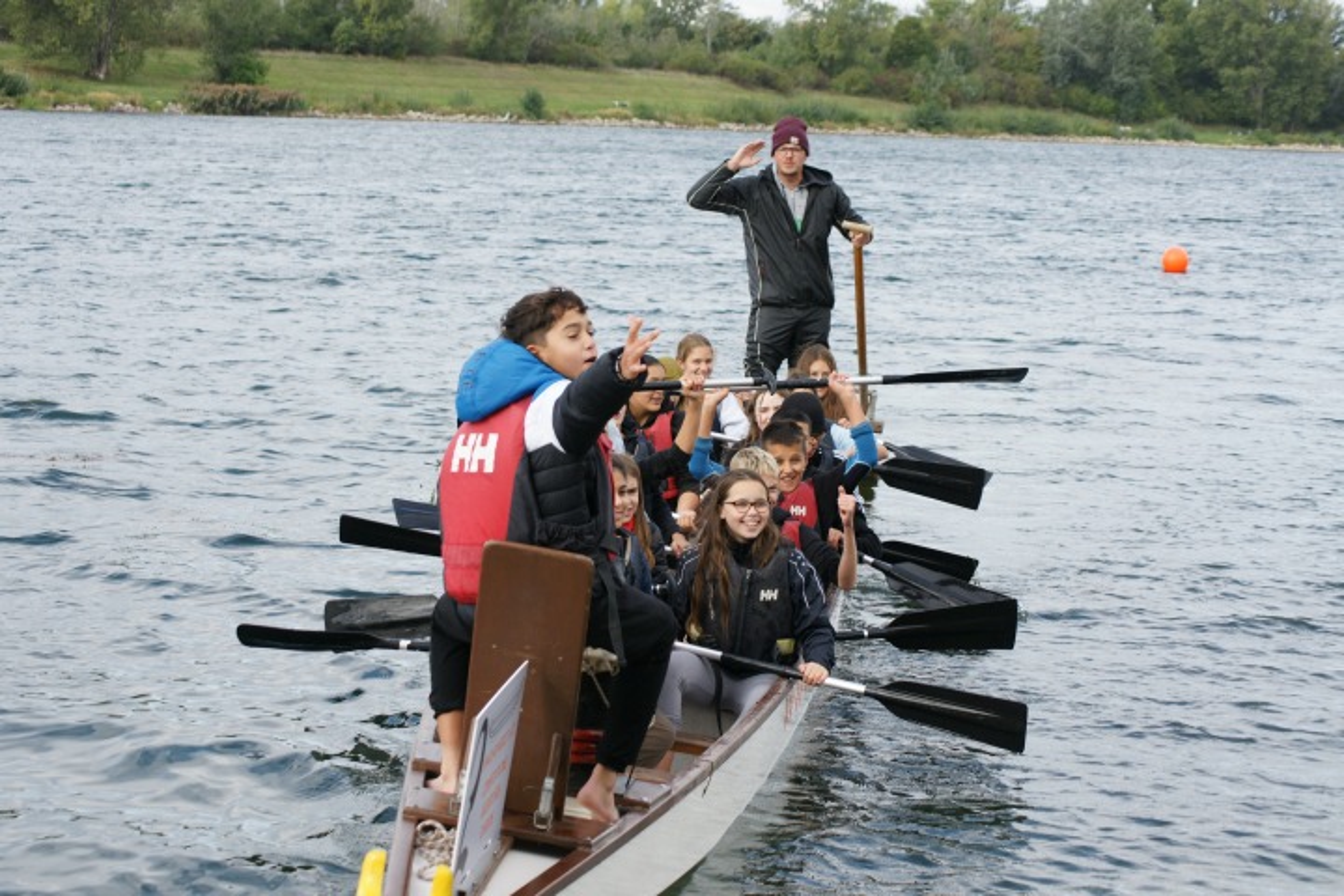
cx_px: 672
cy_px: 448
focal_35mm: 82
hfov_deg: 24.6
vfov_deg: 16.6
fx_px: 3080
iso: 200
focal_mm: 55
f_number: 6.3
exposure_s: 1/320
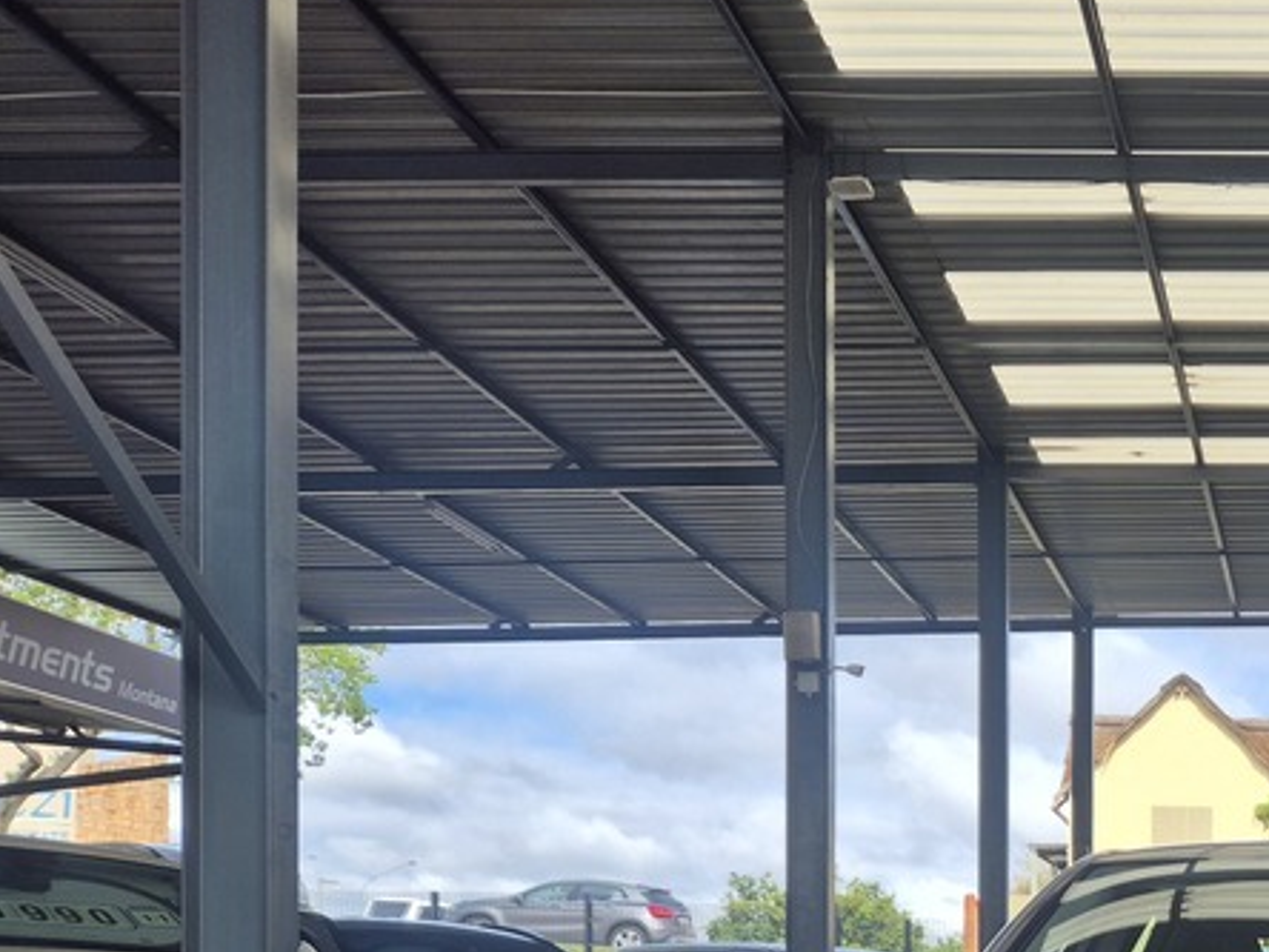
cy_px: 1055
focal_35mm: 53
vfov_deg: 25.5
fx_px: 1943
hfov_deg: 31.8
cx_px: 1415
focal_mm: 5.4
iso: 25
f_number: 1.8
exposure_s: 1/850
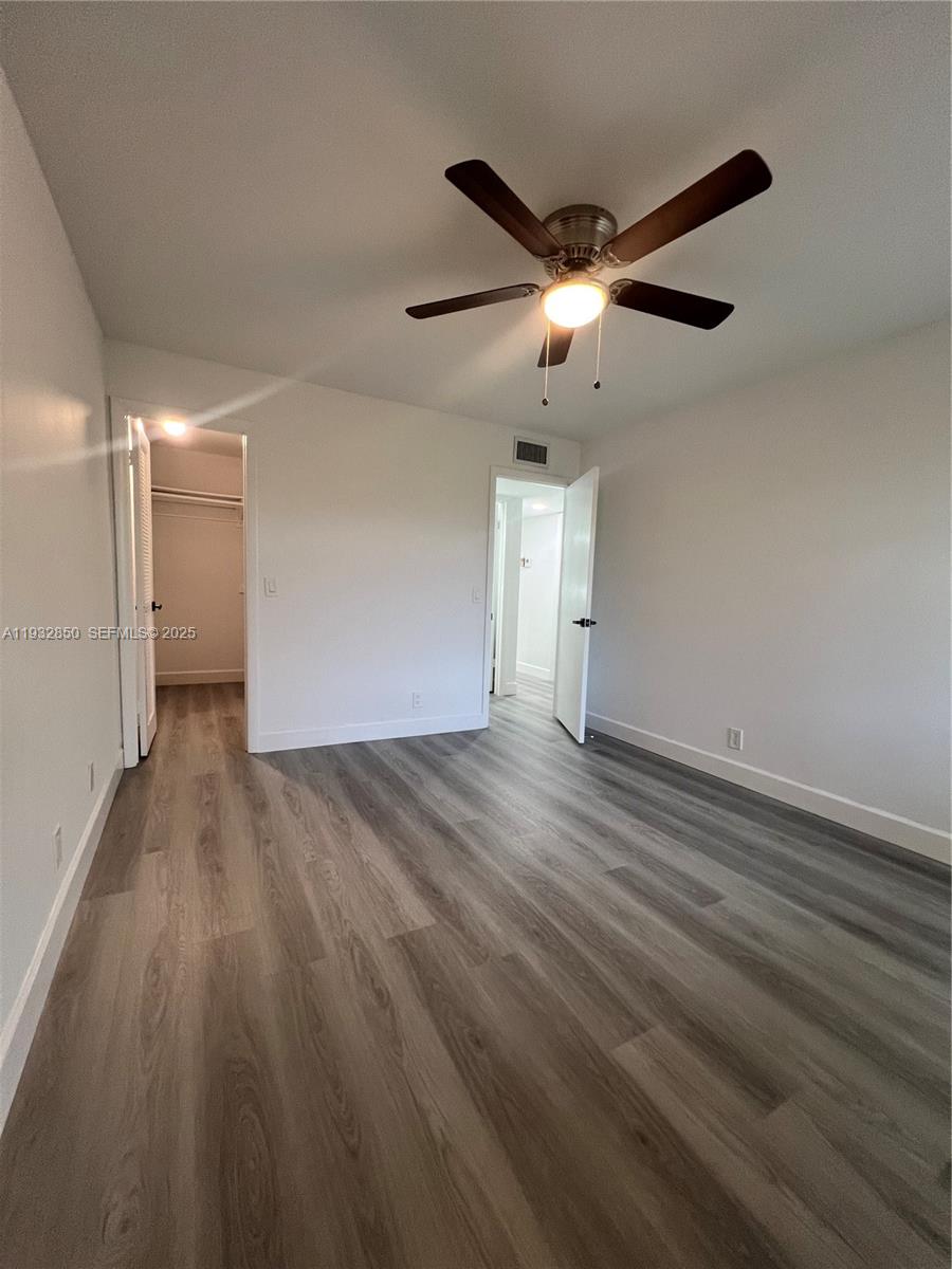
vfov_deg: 106.2
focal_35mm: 13
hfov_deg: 89.9
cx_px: 476
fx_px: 477
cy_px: 634
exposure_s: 1/60
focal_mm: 1.57
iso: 200
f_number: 1.8
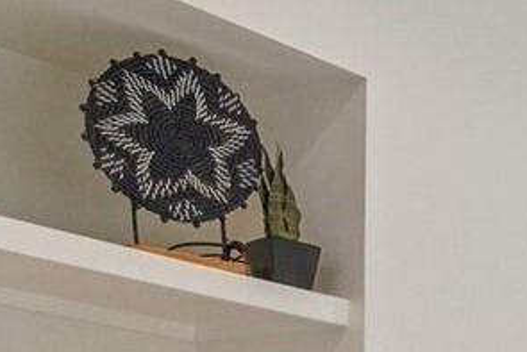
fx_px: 1347
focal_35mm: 92
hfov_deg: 15.7
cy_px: 666
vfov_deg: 13.2
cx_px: 1151
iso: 1600
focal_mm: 16
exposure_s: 1/60
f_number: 8
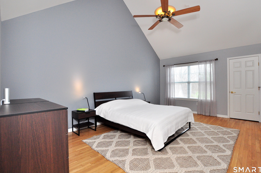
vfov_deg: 73.6
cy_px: 82
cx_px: 136
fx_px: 116
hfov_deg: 96.8
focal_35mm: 16
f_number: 4.5
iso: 1000
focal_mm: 10
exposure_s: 1/100
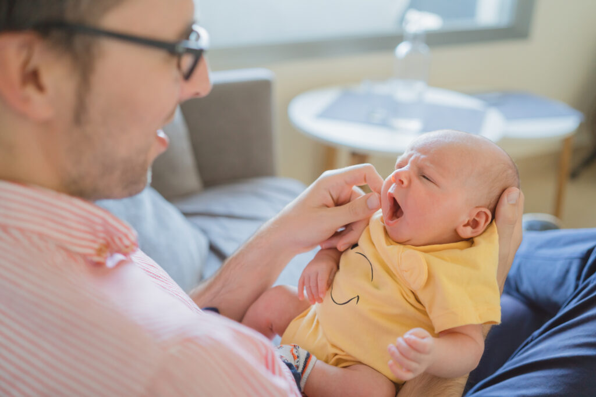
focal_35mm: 40
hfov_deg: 48.5
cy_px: 198
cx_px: 298
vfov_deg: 33.4
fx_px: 662
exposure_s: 1/200
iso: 1250
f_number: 2.5
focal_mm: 40
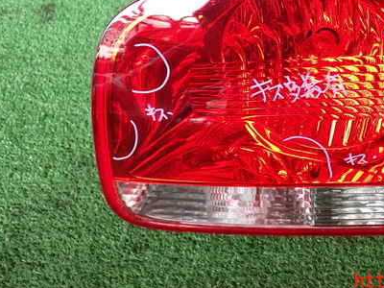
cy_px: 78
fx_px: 532
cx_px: 283
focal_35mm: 48
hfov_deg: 38.7
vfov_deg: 29.9
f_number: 2.4
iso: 200
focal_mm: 5.79
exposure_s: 1/60
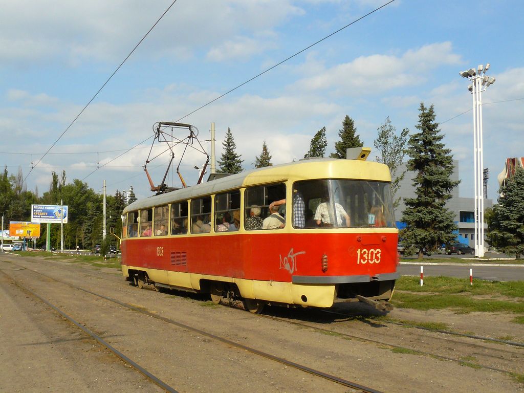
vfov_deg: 39.7
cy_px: 196
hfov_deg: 51.4
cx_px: 262
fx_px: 545
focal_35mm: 36
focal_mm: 6
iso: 200
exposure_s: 1/400
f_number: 8
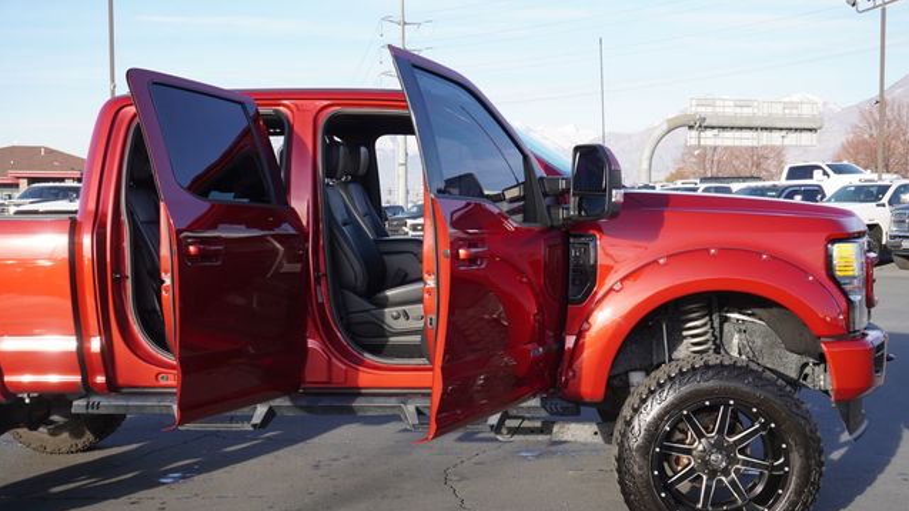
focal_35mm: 40
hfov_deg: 51.0
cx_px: 455
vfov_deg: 30.0
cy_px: 304
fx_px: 953
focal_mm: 25
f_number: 6.3
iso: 100
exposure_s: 1/125
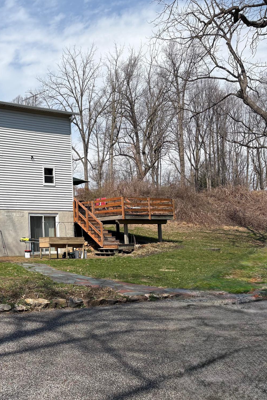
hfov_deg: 32.7
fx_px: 412
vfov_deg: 51.9
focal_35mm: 37
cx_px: -7
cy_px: 200
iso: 50
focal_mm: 5.96
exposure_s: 1/4329
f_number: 1.6
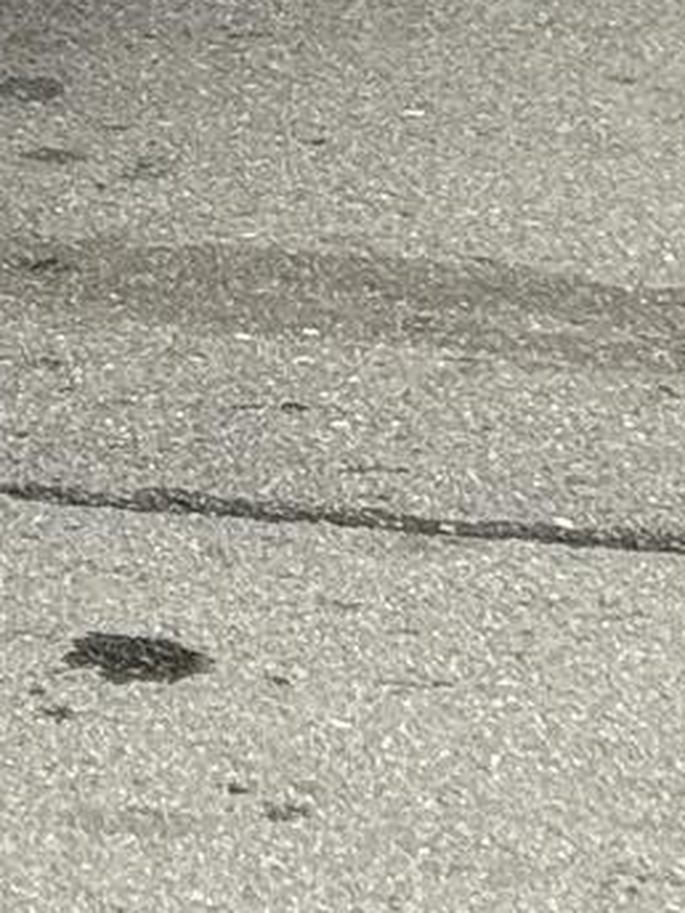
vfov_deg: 6.7
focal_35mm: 286
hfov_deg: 4.9
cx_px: -1359
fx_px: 7546
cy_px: -950
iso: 50
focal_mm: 6.76
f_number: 1.78
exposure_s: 1/166
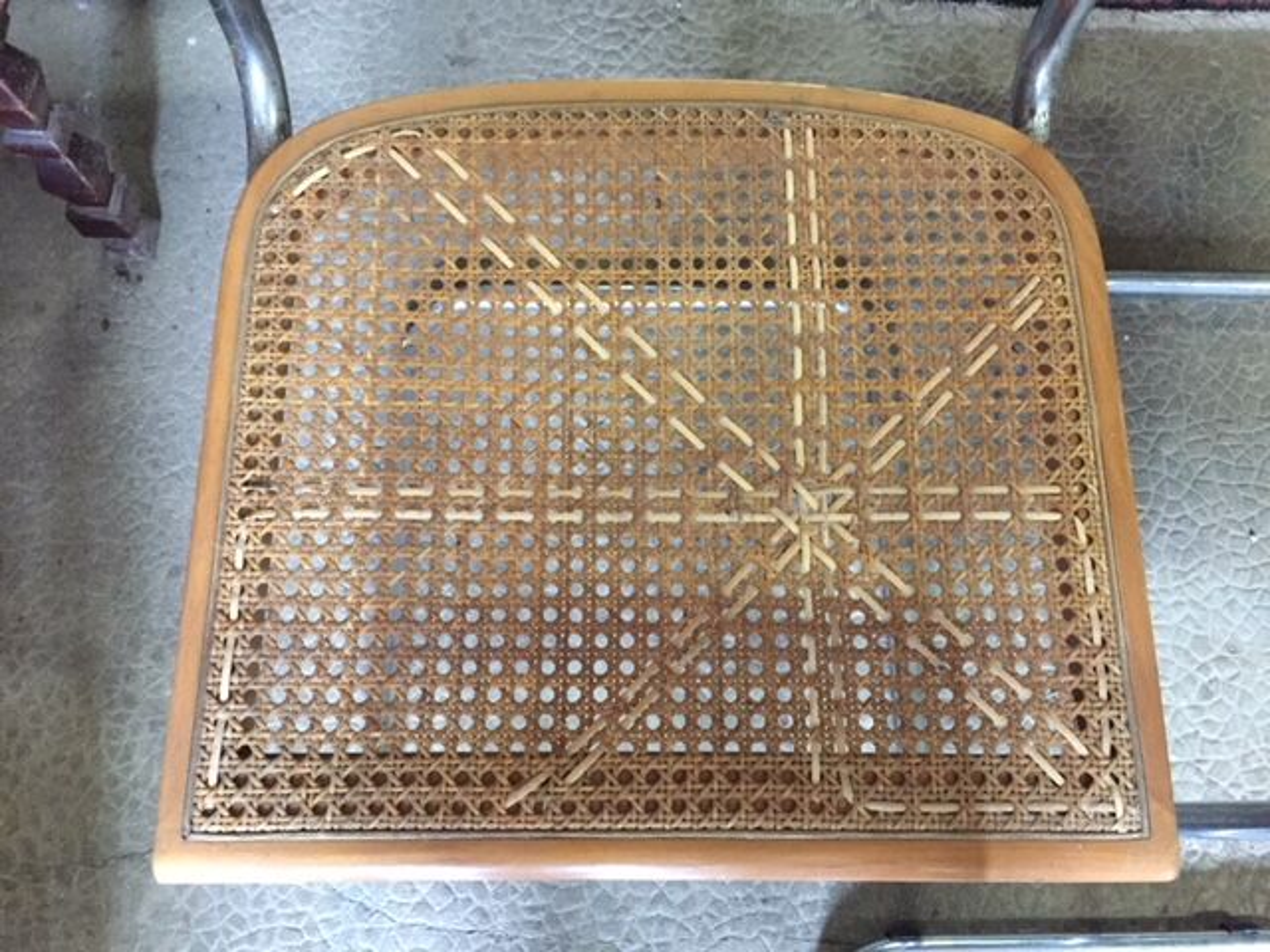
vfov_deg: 48.2
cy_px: 476
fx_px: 1064
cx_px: 635
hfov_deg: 61.7
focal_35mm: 29
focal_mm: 4.15
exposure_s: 1/17
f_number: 2.2
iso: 320
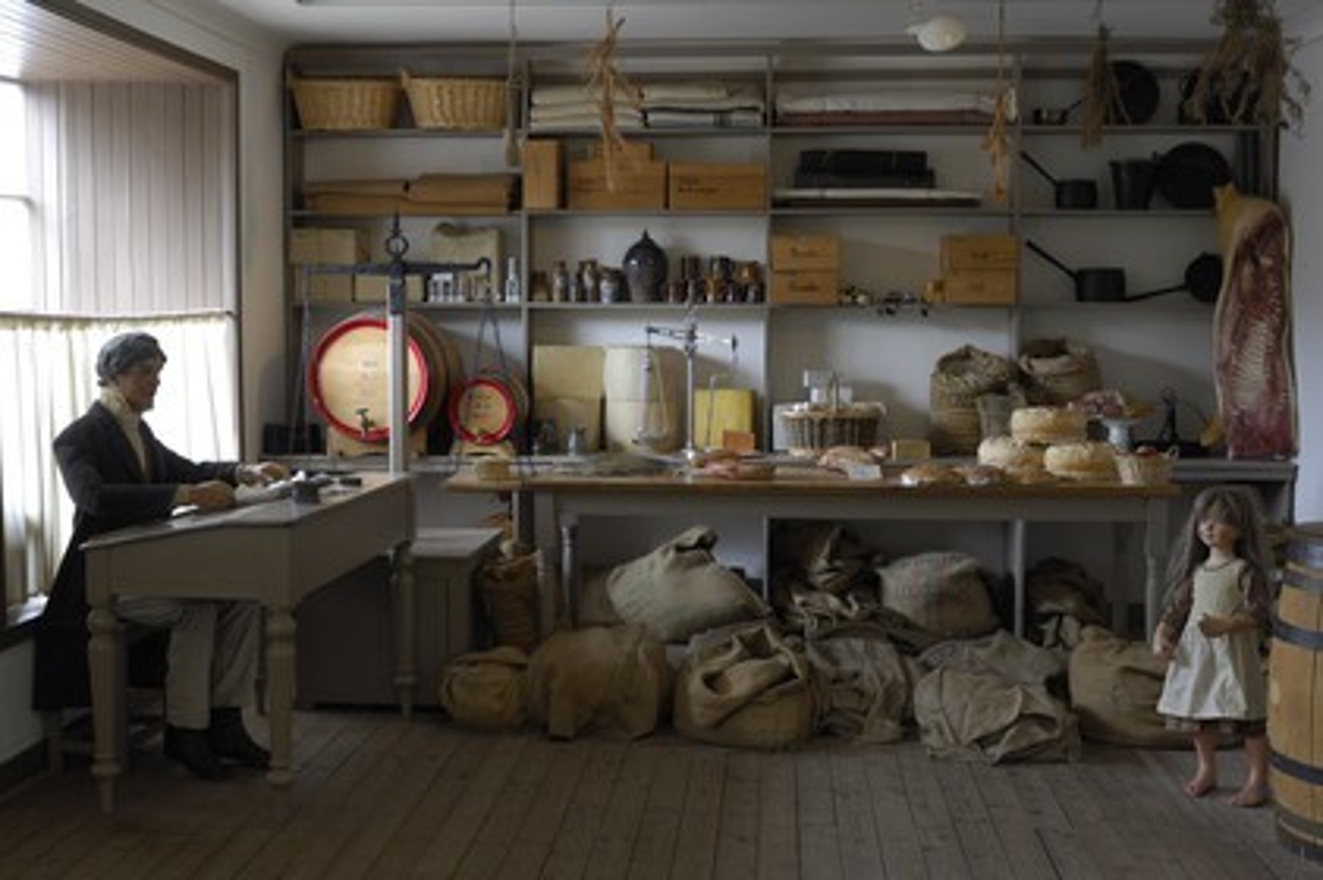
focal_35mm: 42
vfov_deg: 31.8
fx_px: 1542
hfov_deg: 46.4
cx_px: 662
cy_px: 440
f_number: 4
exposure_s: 1/40
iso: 250
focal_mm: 28
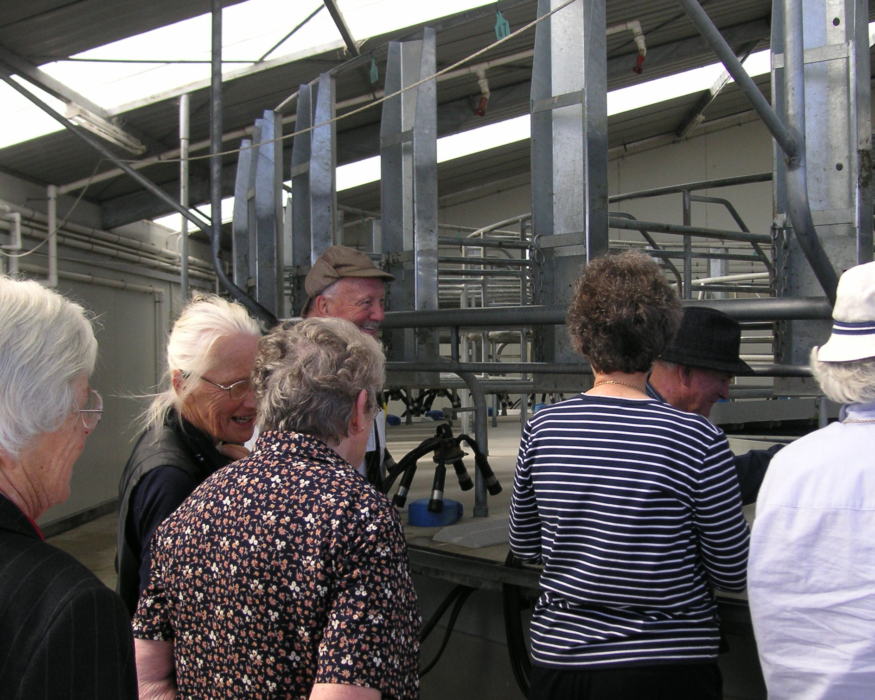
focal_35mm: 49
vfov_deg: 30.8
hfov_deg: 38.1
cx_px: 441
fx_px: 1269
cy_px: 379
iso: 50
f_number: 2.8
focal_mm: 6.1
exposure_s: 1/350
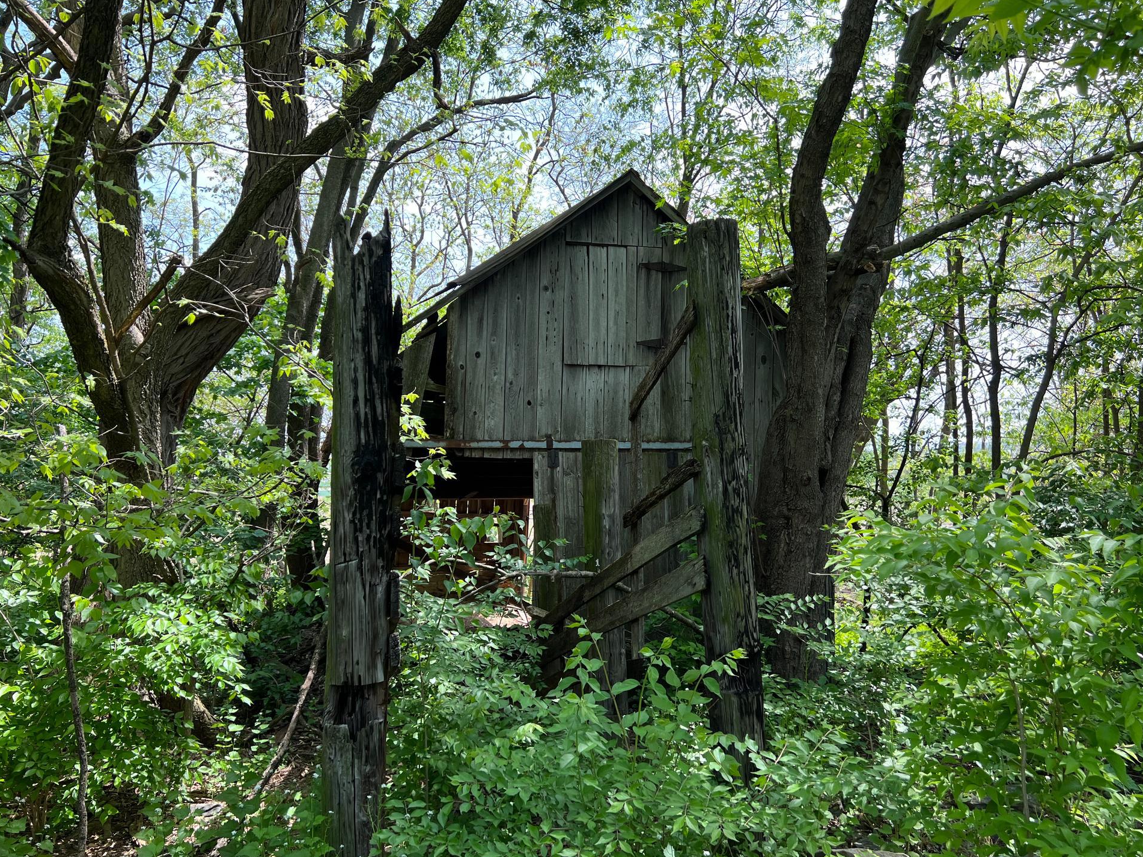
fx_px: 924
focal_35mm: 28
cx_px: 575
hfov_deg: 63.4
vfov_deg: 49.7
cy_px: 457
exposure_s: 1/614
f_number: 1.5
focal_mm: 5.7
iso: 50
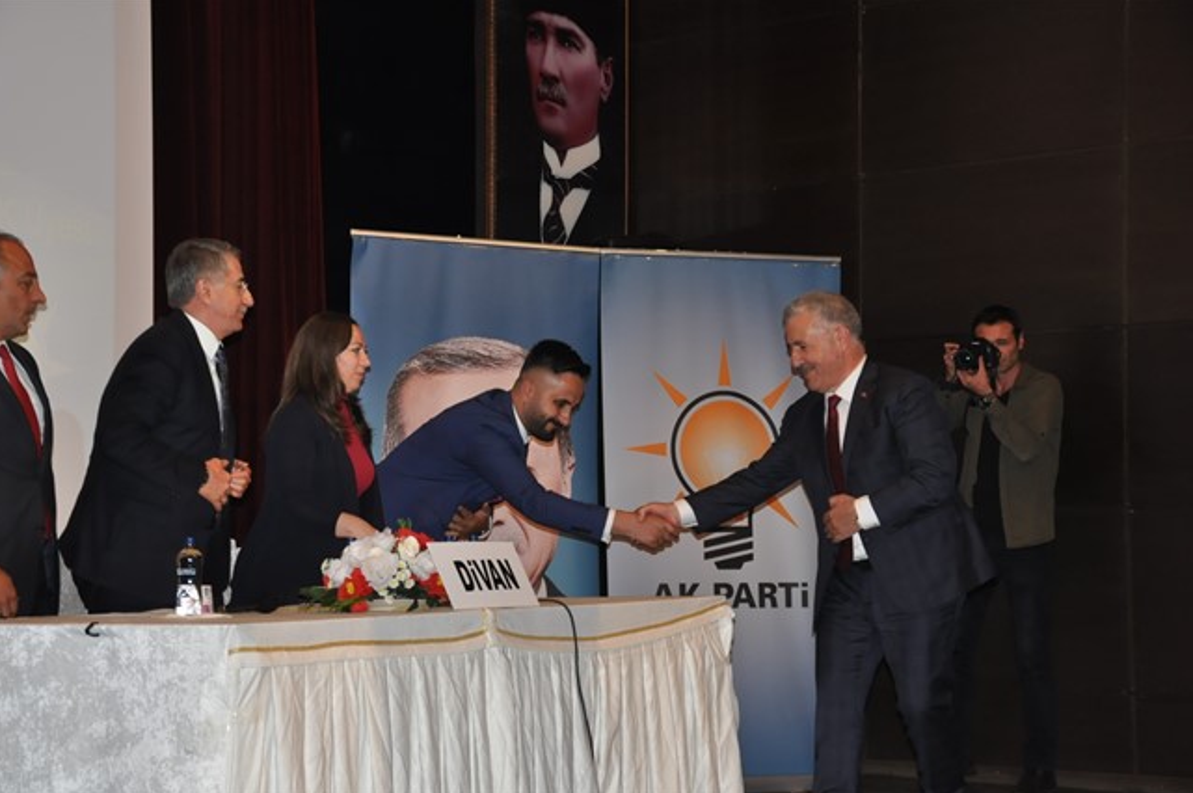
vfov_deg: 18.6
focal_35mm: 73
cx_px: 592
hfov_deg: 27.7
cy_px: 398
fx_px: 2417
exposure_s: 1/60
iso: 800
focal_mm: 48
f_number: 4.8
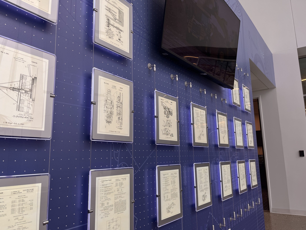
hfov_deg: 67.3
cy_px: 115
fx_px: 230
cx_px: 153
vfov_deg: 53.1
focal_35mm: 26
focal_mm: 5.1
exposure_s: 1/532
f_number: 1.6
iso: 50
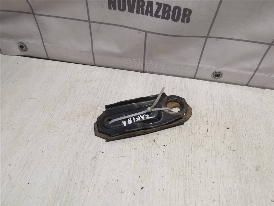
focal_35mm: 27
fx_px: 214
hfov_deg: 65.3
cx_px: 137
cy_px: 103
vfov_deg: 51.4
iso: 100
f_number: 1.8
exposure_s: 1/100
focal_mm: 3.95
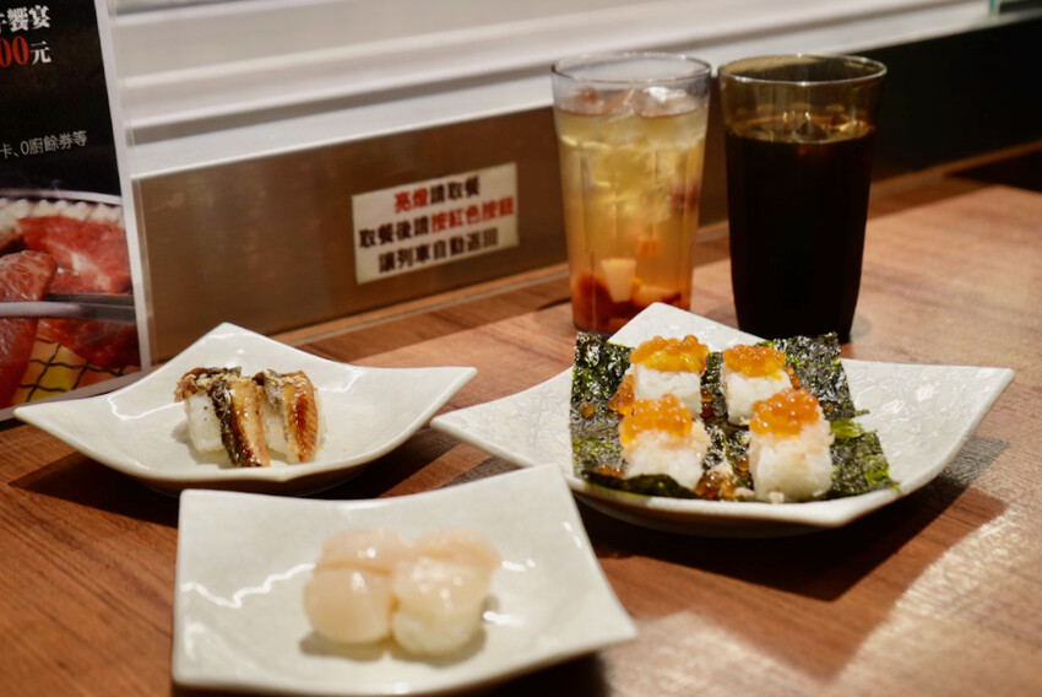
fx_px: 1506
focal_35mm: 52
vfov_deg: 26.0
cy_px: 348
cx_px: 521
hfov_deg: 38.2
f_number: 4.5
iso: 640
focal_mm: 52
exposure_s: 1/60
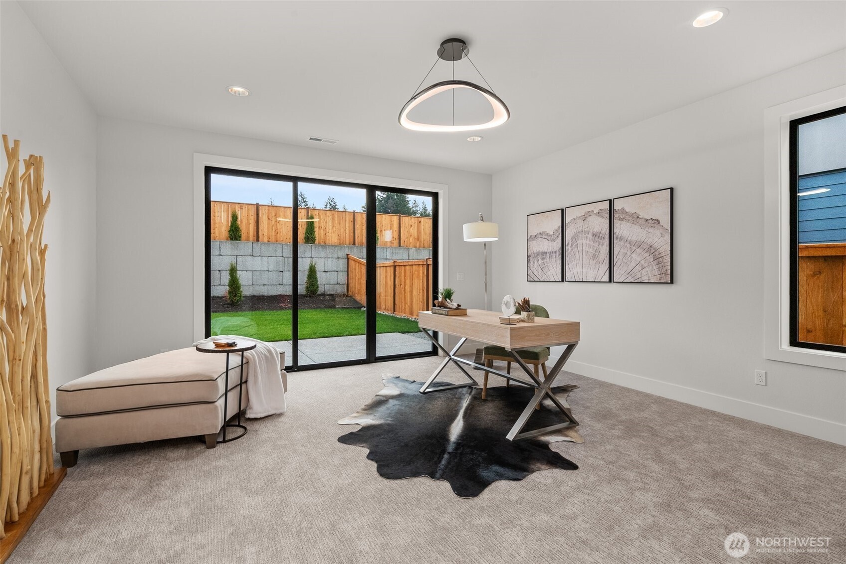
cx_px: 423
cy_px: 282
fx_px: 376
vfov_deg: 73.8
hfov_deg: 96.7
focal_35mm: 16
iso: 500
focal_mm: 16
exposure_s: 1/25
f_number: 8
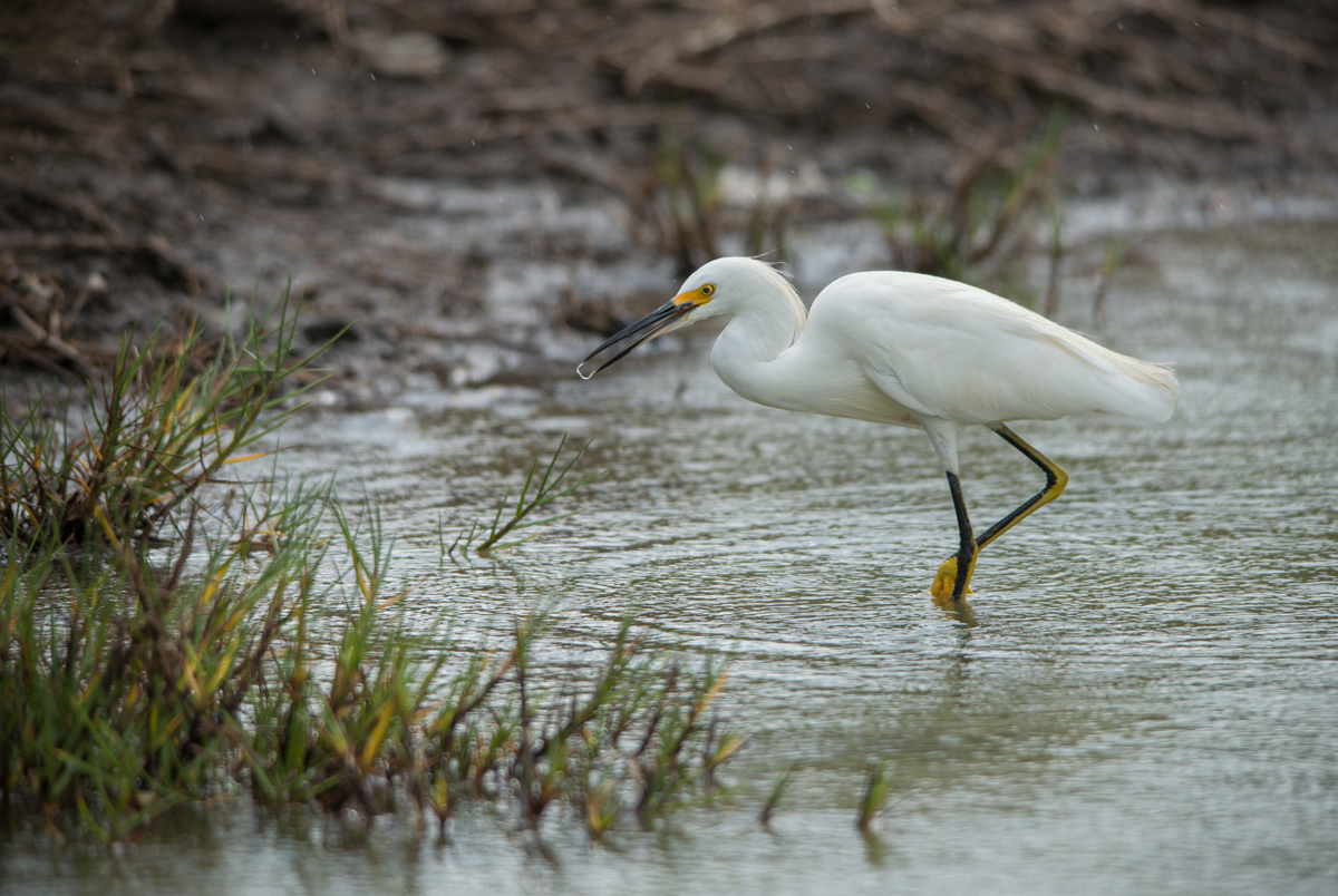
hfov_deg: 7.1
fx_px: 10794
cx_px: 669
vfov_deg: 4.8
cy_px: 448
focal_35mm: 290
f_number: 6.3
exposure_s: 1/1250
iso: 400
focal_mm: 290
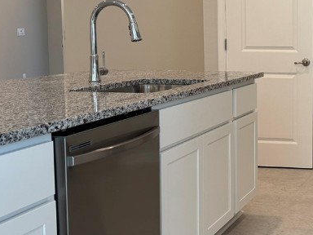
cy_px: 85
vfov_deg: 22.9
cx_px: 321
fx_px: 579
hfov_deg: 28.2
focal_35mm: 64
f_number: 1.78
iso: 125
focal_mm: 6.76
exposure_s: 1/120
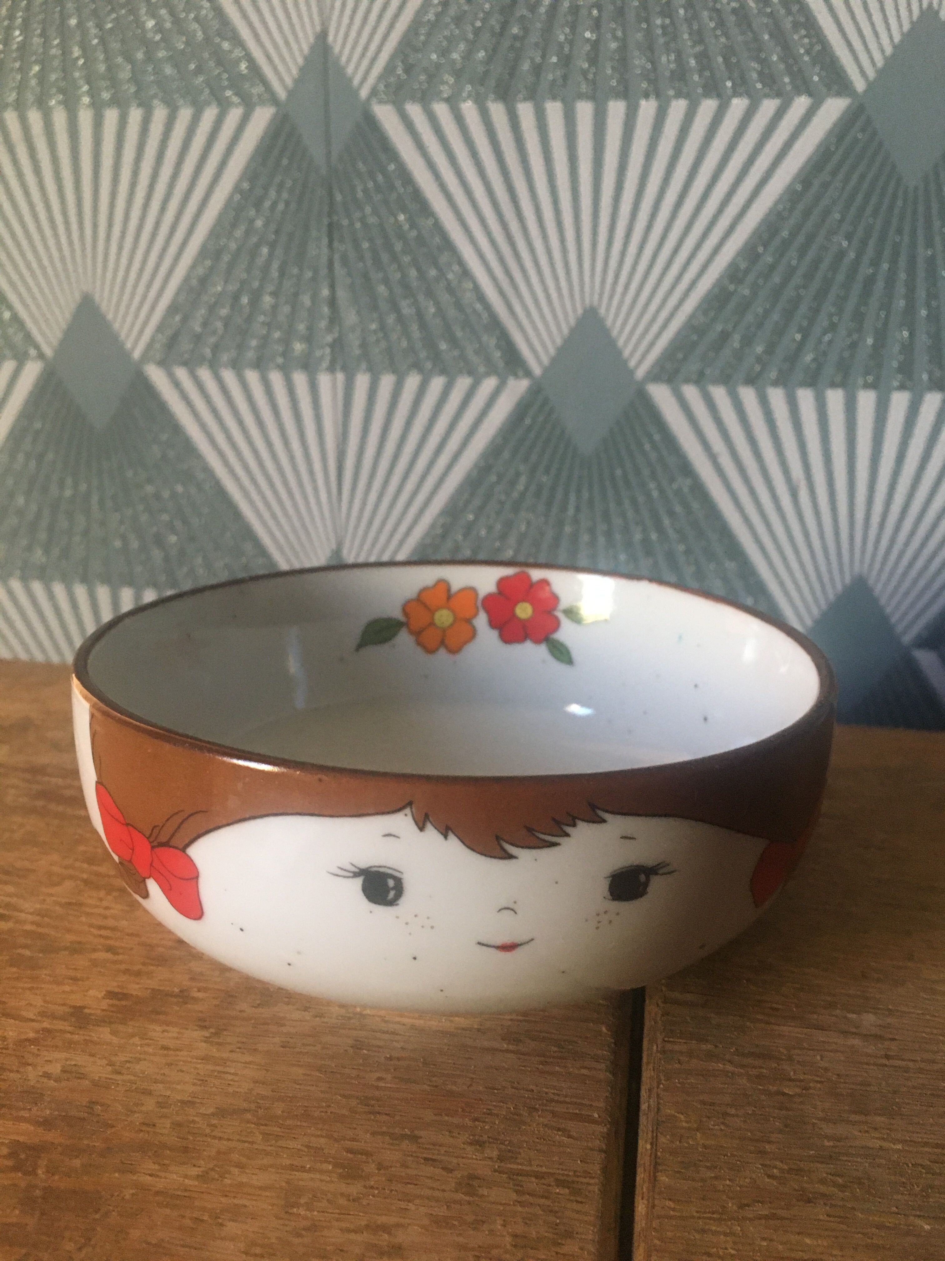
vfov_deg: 61.7
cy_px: 630
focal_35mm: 29
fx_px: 1056
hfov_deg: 48.2
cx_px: 472
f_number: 2.2
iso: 200
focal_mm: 4.15
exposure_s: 1/25
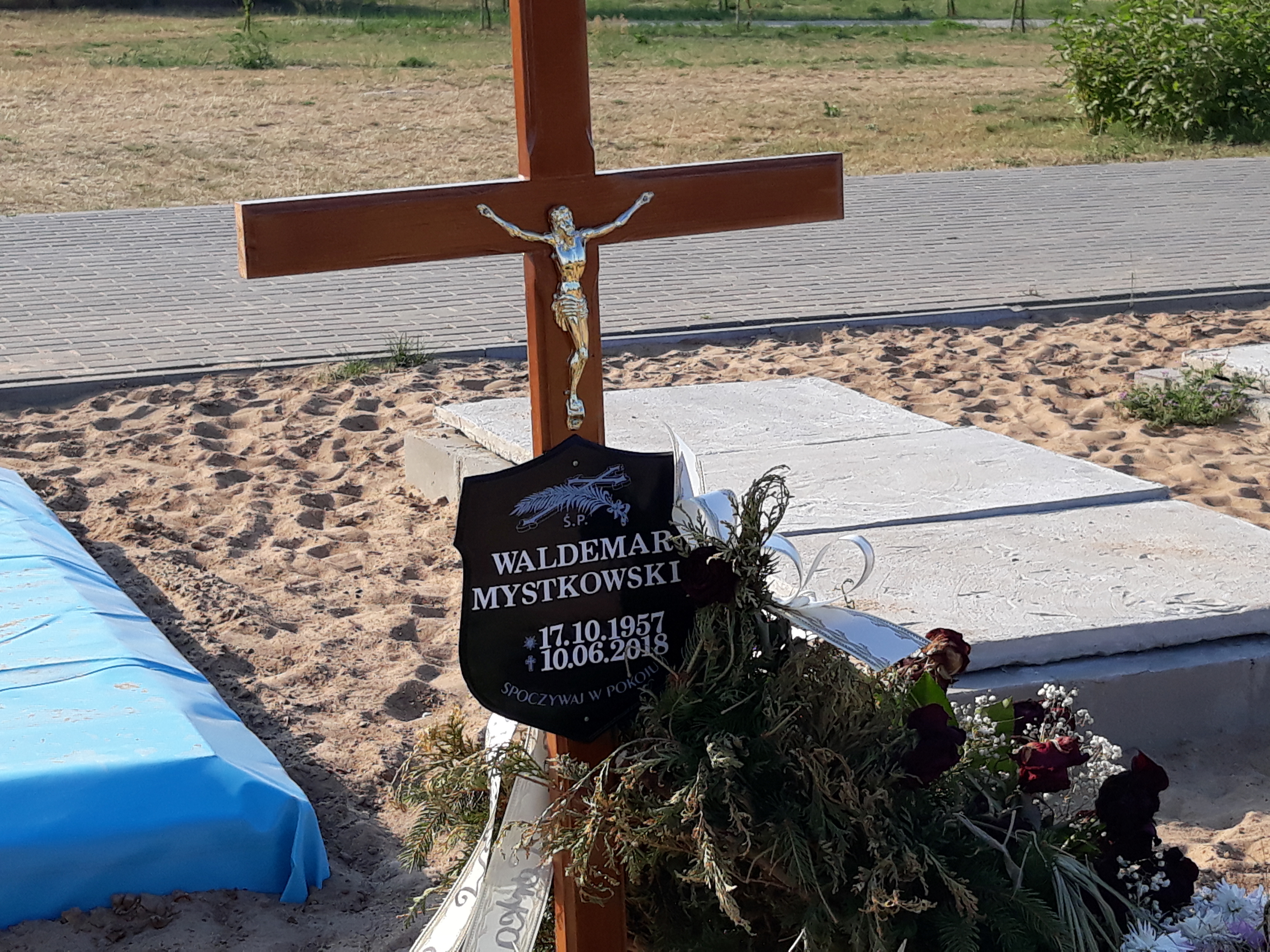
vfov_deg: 51.4
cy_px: 476
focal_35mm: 27
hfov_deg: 65.3
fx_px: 991
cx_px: 635
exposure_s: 1/1131
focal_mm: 3.71
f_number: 1.7
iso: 40
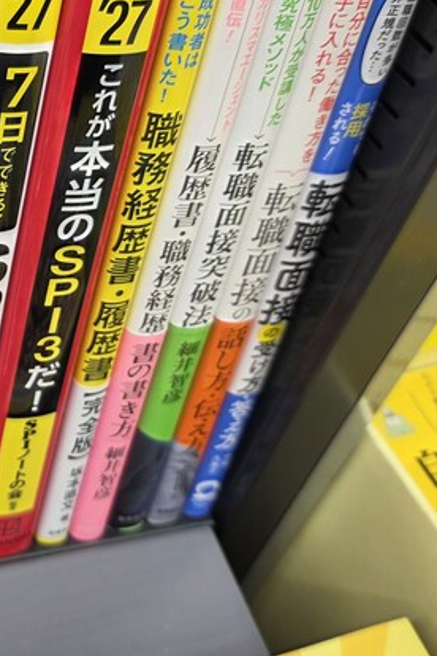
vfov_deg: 38.0
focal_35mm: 52
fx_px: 947
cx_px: -41
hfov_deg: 24.3
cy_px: 254
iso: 40
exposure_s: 1/100
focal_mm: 6.3
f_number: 1.7
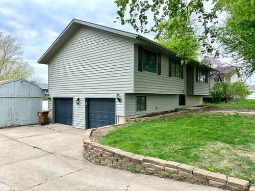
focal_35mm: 24
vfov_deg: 56.8
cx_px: 128
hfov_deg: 71.6
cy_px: 96
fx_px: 177
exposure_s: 1/1393
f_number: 1.78
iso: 80
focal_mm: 6.86
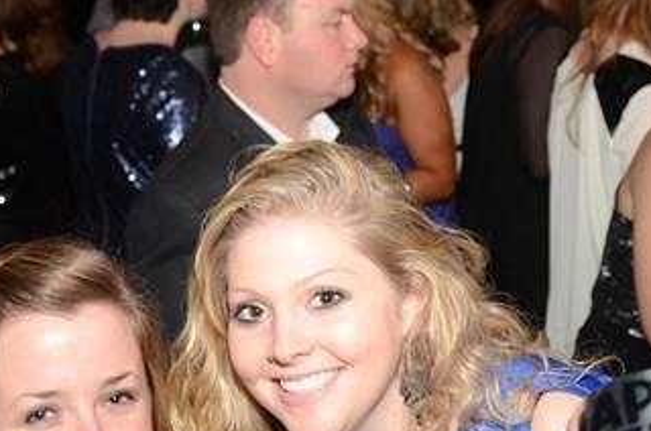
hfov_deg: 27.1
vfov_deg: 18.1
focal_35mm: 75
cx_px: 311
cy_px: 205
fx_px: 1351
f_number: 4.5
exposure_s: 1/30
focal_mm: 29
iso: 1250
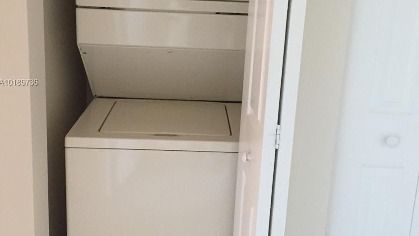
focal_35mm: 43
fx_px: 478
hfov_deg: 47.4
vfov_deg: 27.6
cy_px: 83
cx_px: 210
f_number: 2.2
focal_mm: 4.15
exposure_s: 1/24
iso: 250
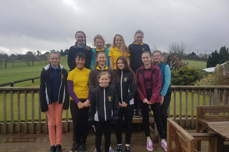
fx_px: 178
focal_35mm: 28
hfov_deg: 65.5
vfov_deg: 46.3
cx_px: 116
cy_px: 66
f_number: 1.7
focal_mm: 4.2
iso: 40
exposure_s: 1/912
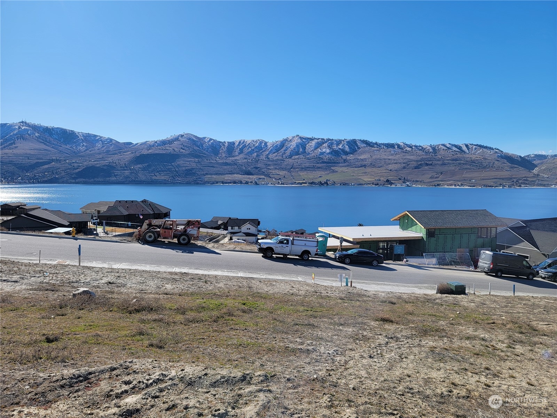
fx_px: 386
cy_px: 209
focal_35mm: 24
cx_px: 278
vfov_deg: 56.8
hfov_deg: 71.6
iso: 16
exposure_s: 1/1081
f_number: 1.8
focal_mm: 6.7
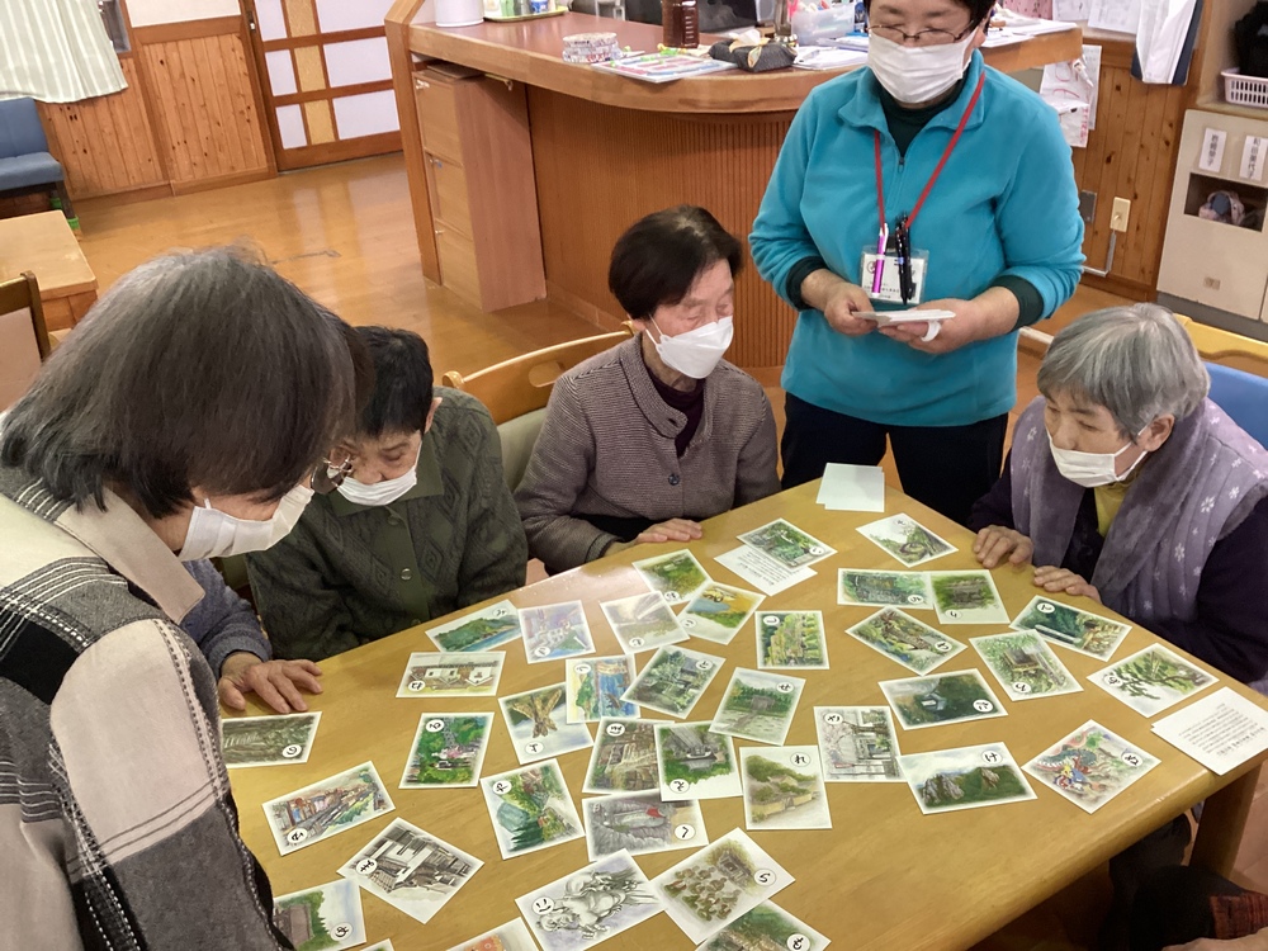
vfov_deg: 45.4
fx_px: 1136
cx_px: 634
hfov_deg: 58.4
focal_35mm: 31
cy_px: 476
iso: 250
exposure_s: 1/50
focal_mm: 3.3
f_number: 2.4
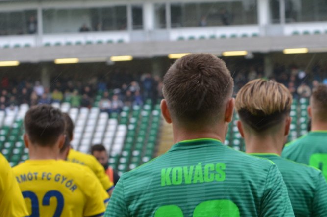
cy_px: 186
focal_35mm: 189
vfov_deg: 7.2
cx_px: 239
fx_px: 1713
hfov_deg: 10.9
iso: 500
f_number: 7.1
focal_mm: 70
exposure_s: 1/160
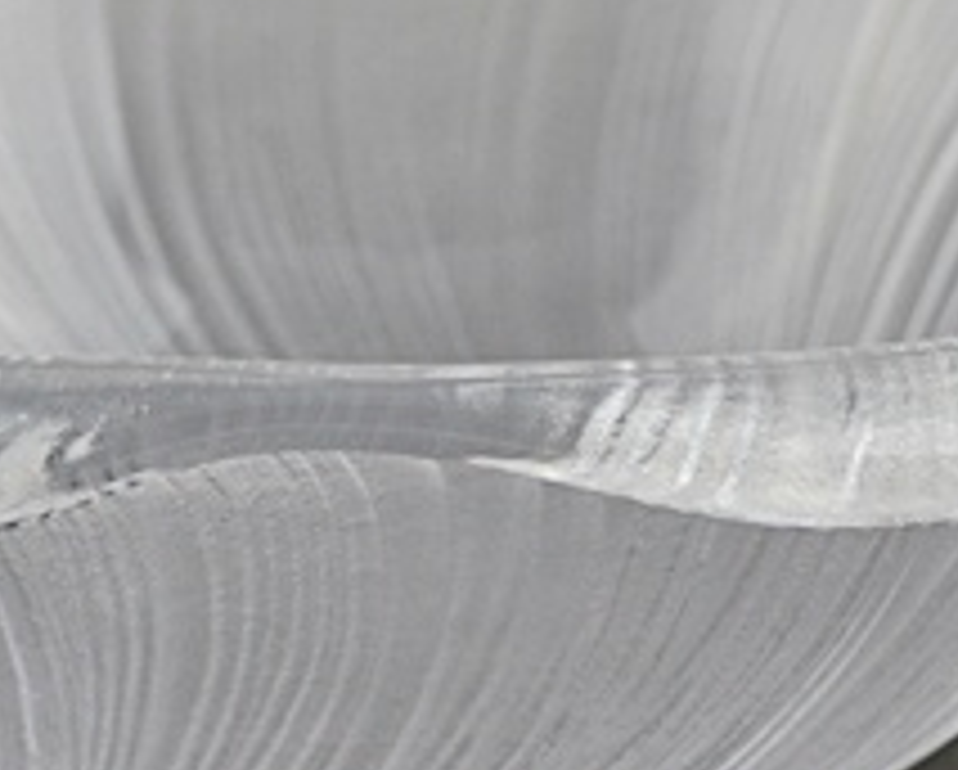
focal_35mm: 162
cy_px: 299
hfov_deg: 11.9
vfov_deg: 9.6
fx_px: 4586
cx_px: 378
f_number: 5
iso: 400
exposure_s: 1/60
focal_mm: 35
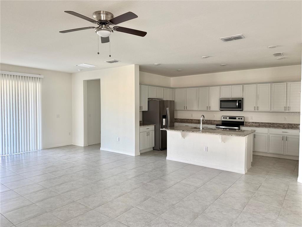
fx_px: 209
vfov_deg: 56.8
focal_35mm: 24
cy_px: 114
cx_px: 151
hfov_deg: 71.6
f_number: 1.78
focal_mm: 6.76
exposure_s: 1/121
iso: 160
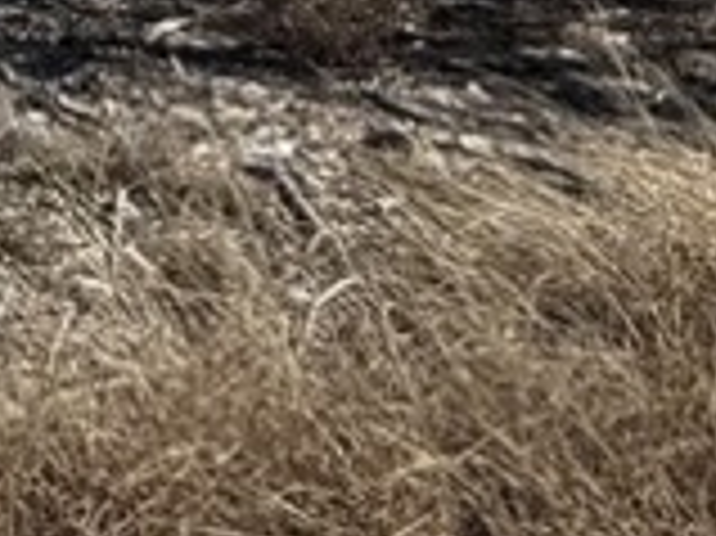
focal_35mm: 90
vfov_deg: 13.4
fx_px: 1860
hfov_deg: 13.9
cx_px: -1081
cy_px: -617
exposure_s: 1/2410
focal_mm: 2.22
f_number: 2.2
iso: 50
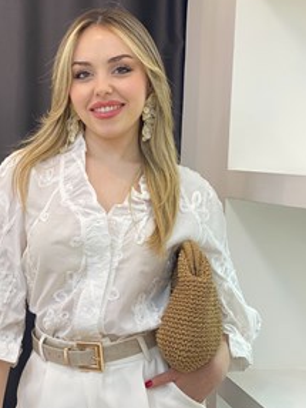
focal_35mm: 75
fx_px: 883
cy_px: 256
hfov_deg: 19.6
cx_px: 101
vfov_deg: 25.9
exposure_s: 1/100
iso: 80
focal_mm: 6
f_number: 2
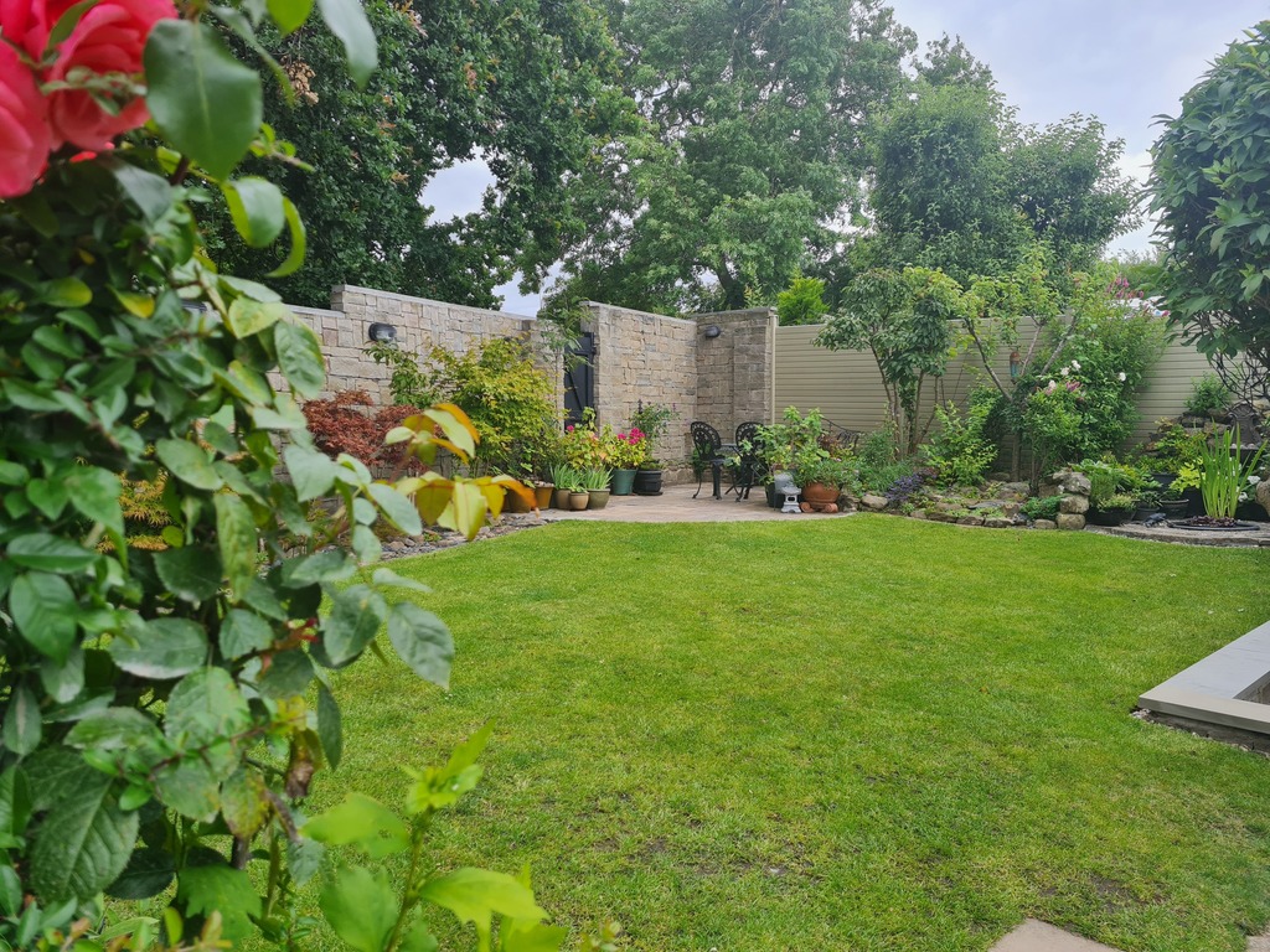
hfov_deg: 67.3
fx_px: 954
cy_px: 476
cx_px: 635
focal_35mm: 26
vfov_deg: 53.1
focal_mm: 5.4
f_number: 1.8
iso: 50
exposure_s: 1/491
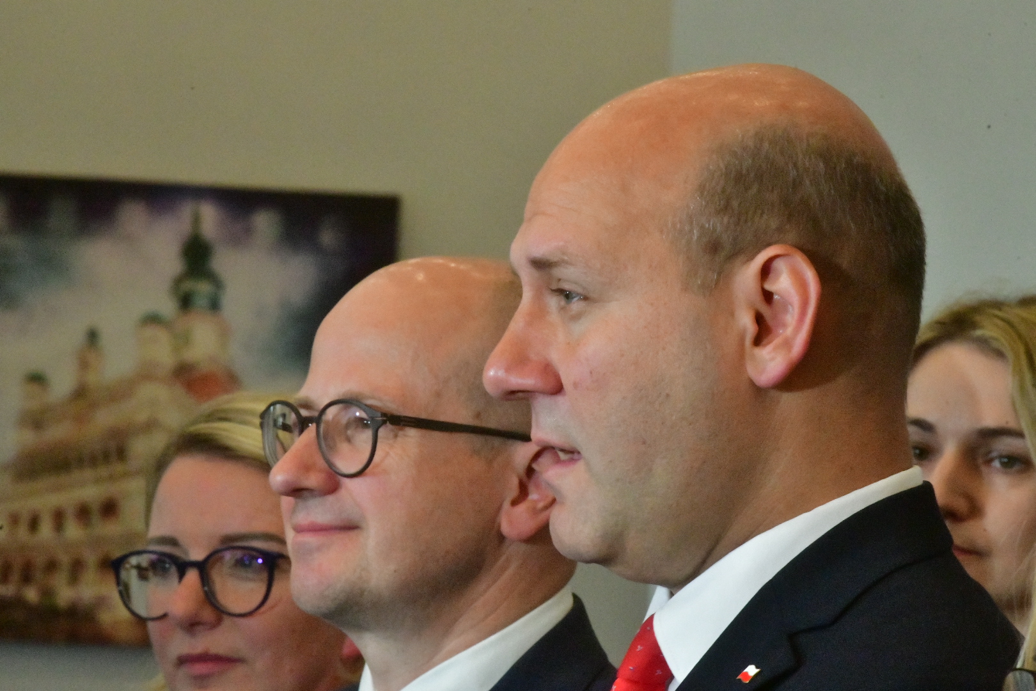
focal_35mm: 200
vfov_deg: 6.9
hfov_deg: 10.3
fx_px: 5755
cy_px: 346
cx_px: 518
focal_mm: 200
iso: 14400
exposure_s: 1/60
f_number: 22
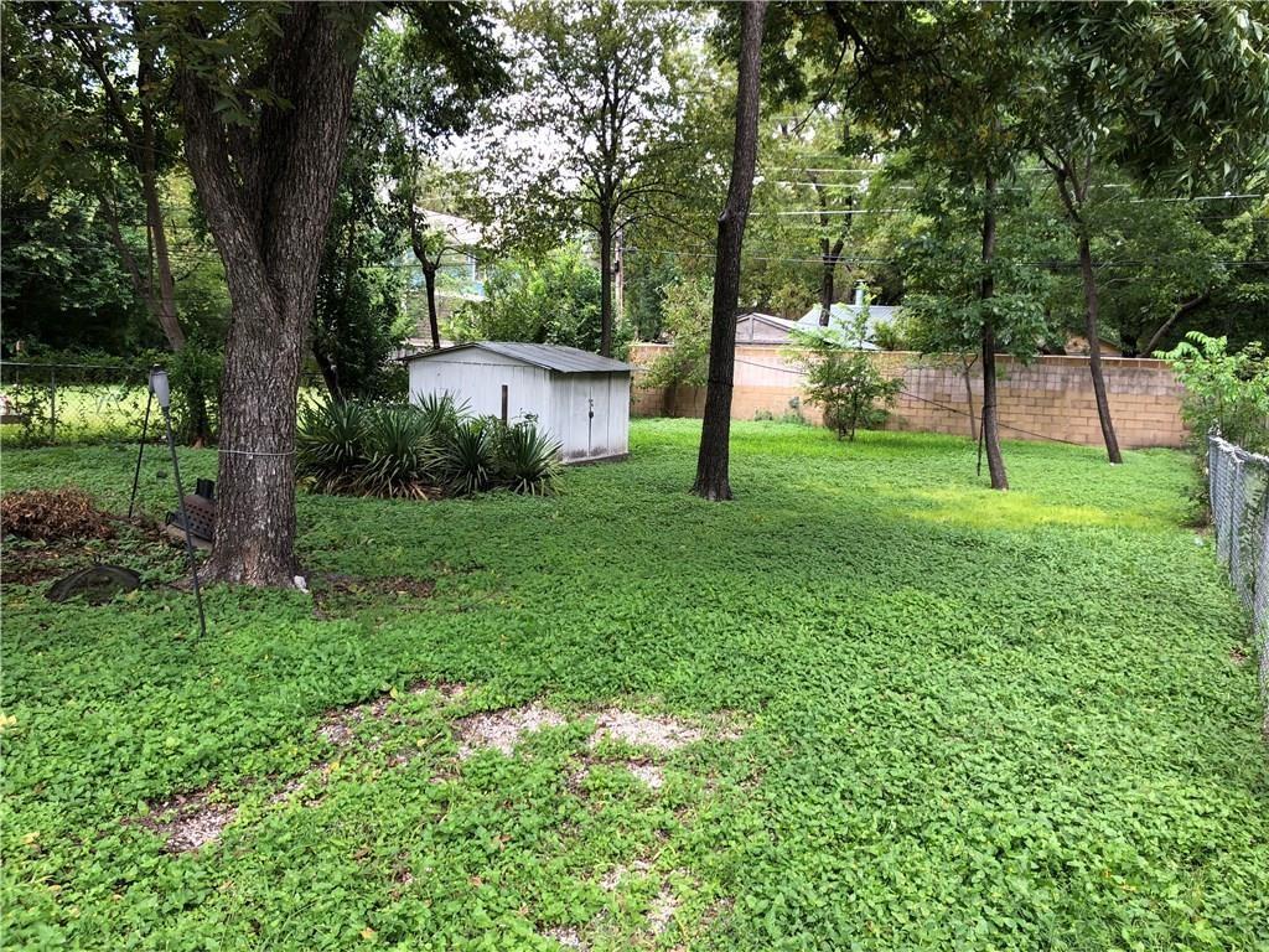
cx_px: 634
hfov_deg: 63.4
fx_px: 1026
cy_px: 476
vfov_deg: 49.7
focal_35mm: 28
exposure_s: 1/155
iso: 20
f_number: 1.8
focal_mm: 4
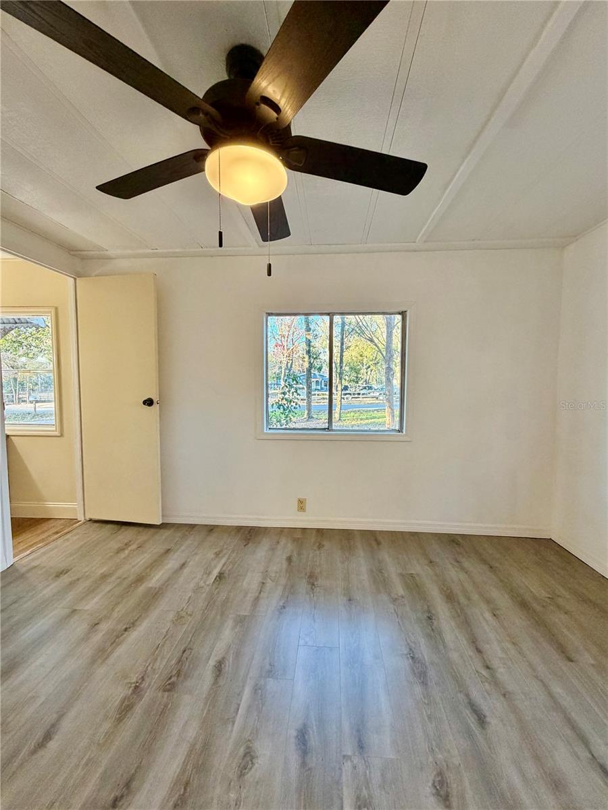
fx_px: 328
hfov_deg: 85.7
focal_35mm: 14
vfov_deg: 102.1
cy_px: 405
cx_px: 304
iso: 250
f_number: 2.2
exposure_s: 1/60
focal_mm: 2.22
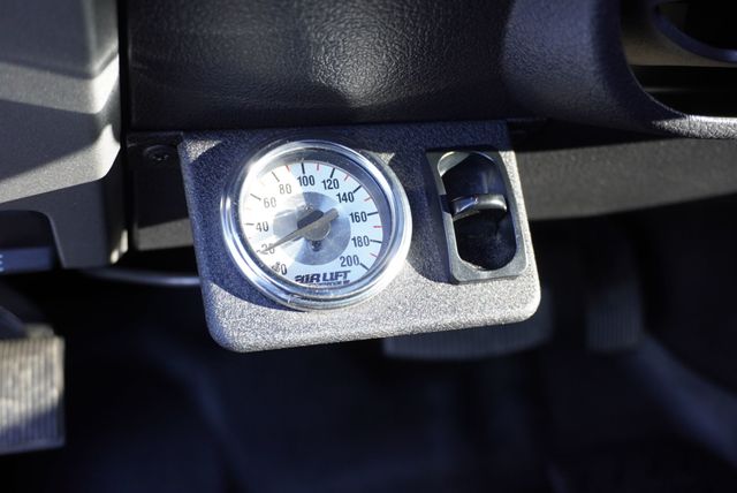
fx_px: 830
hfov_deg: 47.9
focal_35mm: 40
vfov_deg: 33.1
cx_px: 368
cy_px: 246
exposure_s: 1/60
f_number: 4.5
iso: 640
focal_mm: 27
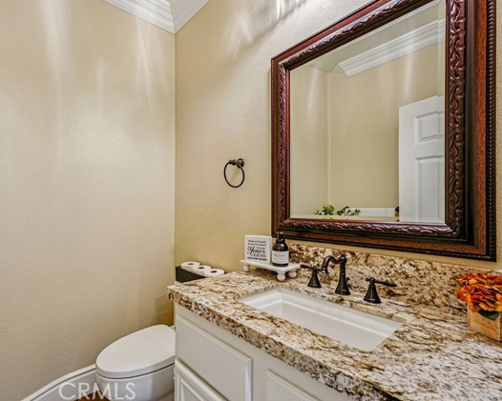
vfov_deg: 80.4
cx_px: 208
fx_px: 238
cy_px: 201
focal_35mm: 16
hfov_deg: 92.2
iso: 400
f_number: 8
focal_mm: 14
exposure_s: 1/10
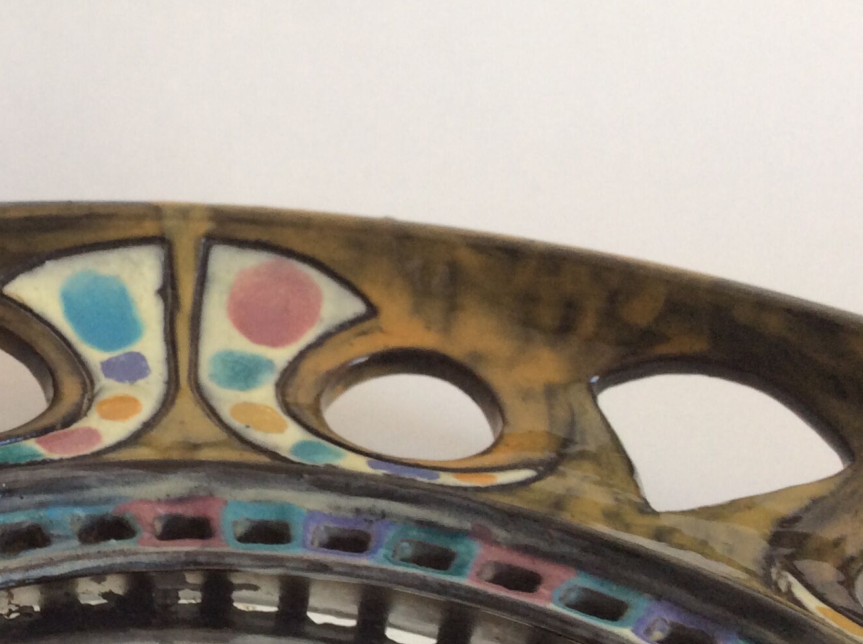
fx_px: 1568
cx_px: 103
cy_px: 311
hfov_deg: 29.6
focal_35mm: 63
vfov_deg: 23.2
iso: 40
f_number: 2.4
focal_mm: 3.3
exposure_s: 1/33
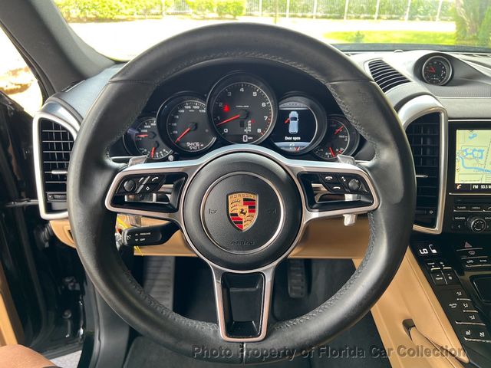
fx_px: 369
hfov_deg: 67.3
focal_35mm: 26
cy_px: 184
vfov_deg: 53.1
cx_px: 246
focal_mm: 5.7
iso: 125
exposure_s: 1/121
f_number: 1.5
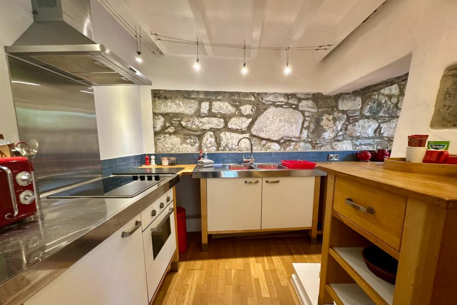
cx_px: 228
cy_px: 168
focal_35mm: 15
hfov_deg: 100.4
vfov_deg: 77.1
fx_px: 190
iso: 200
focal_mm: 2.22
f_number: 2.2
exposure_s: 1/50
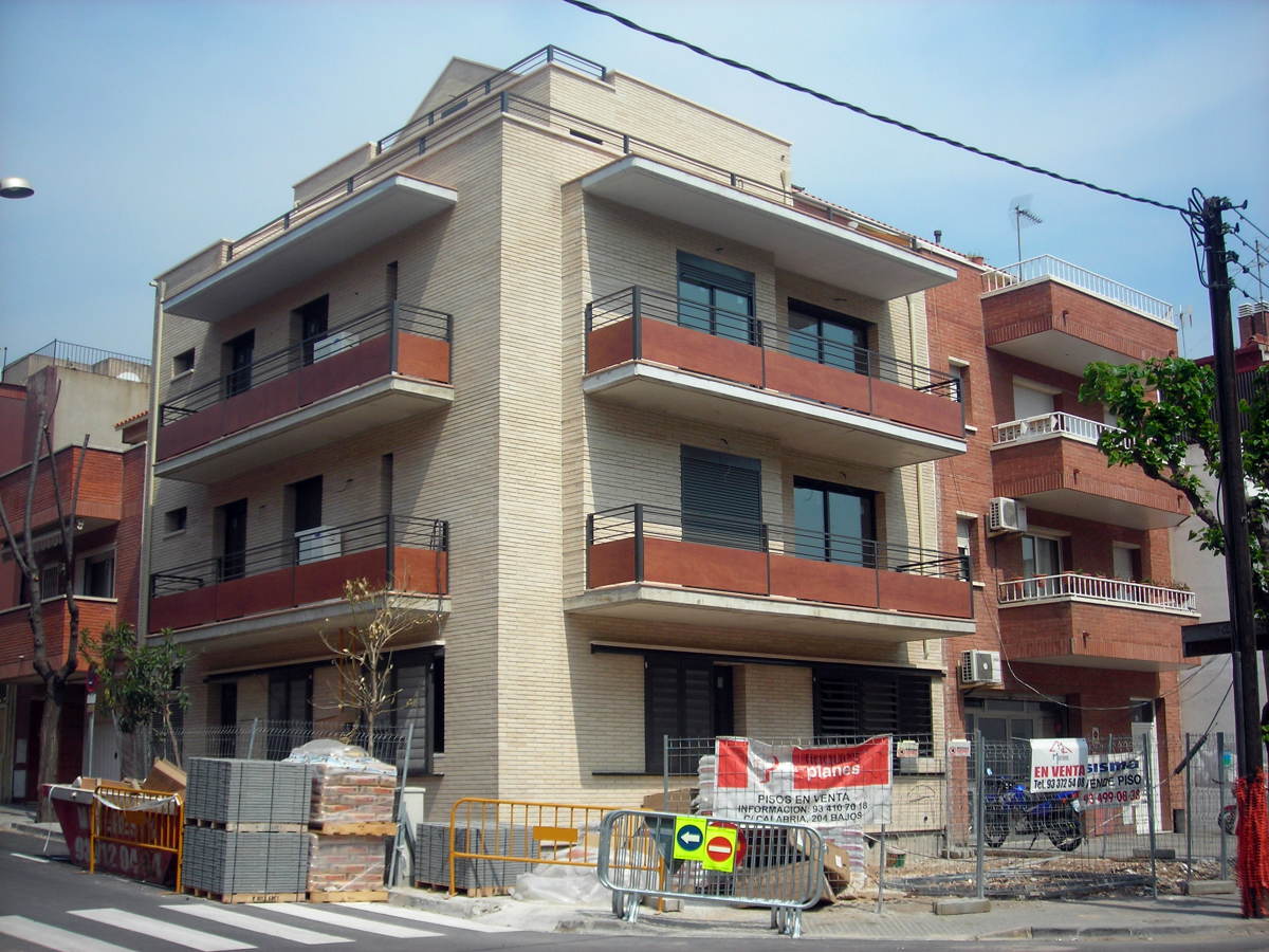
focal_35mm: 41
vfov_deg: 35.1
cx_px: 634
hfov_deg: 45.8
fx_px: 1503
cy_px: 476
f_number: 6.6
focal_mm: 6.8
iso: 50
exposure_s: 1/175
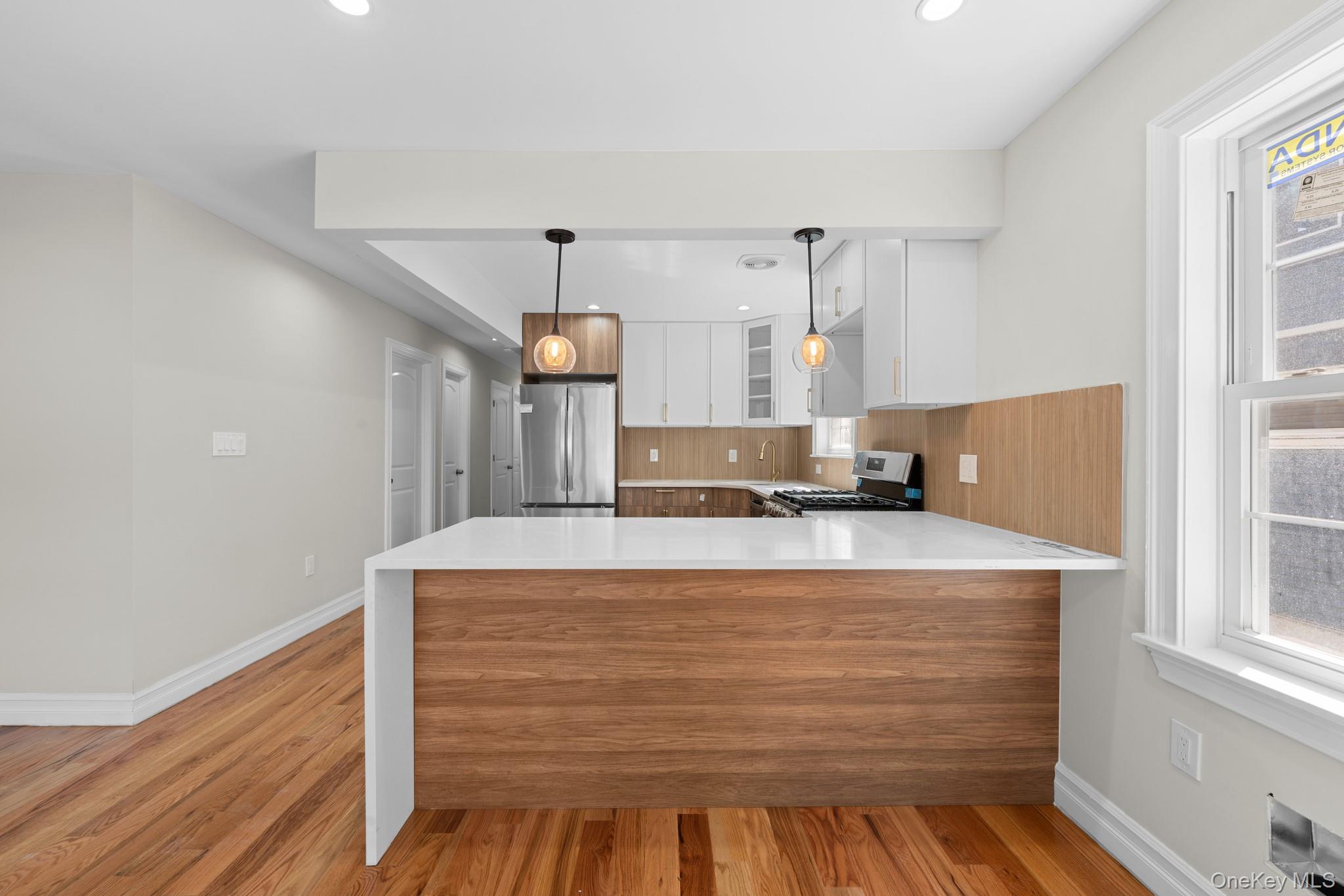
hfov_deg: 104.3
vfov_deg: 81.2
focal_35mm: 14
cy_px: 448
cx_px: 672
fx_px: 523
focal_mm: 14
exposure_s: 1/4
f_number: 10
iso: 200
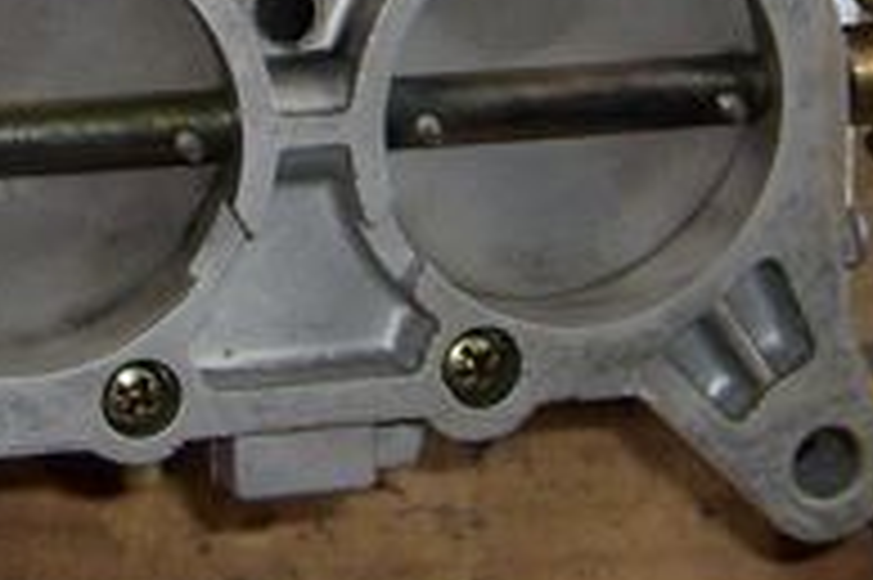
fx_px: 2907
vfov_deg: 11.2
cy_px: -144
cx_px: 117
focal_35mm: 120
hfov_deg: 16.9
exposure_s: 1/45
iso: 100
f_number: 2.8
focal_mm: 5.8
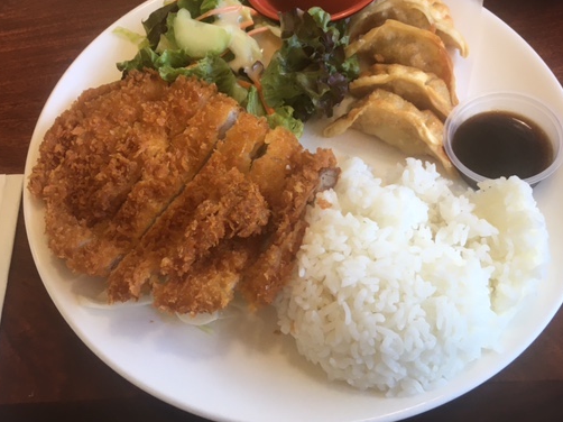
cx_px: 308
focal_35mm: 37
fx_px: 601
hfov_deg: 50.1
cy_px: 180
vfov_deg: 38.5
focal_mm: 4.15
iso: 50
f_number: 2.2
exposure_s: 1/30
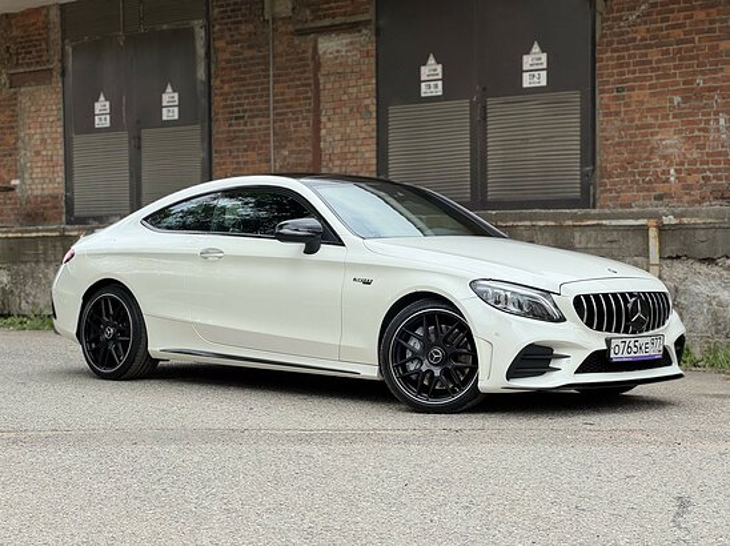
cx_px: 365
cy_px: 273
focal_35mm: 77
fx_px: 1622
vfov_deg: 19.1
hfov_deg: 25.4
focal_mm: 9
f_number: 2.8
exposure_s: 1/247
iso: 25
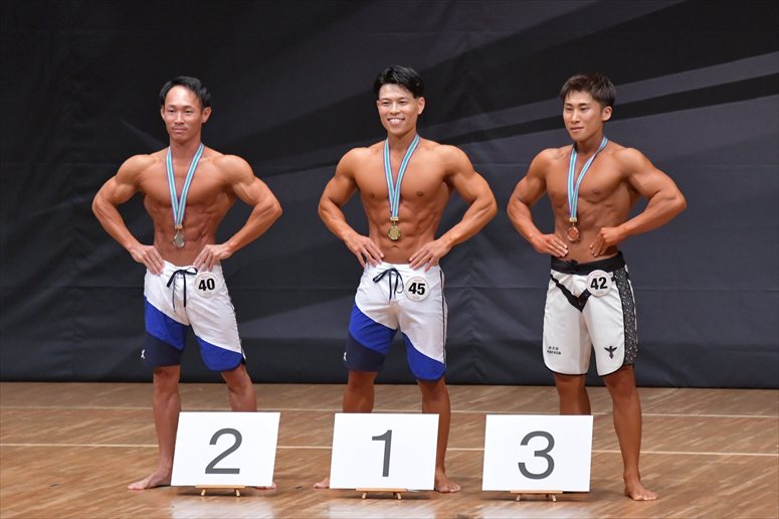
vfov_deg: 4.8
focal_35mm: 285
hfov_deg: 7.2
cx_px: 390
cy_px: 260
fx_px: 6164
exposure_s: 1/400
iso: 6400
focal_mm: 190
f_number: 5.6
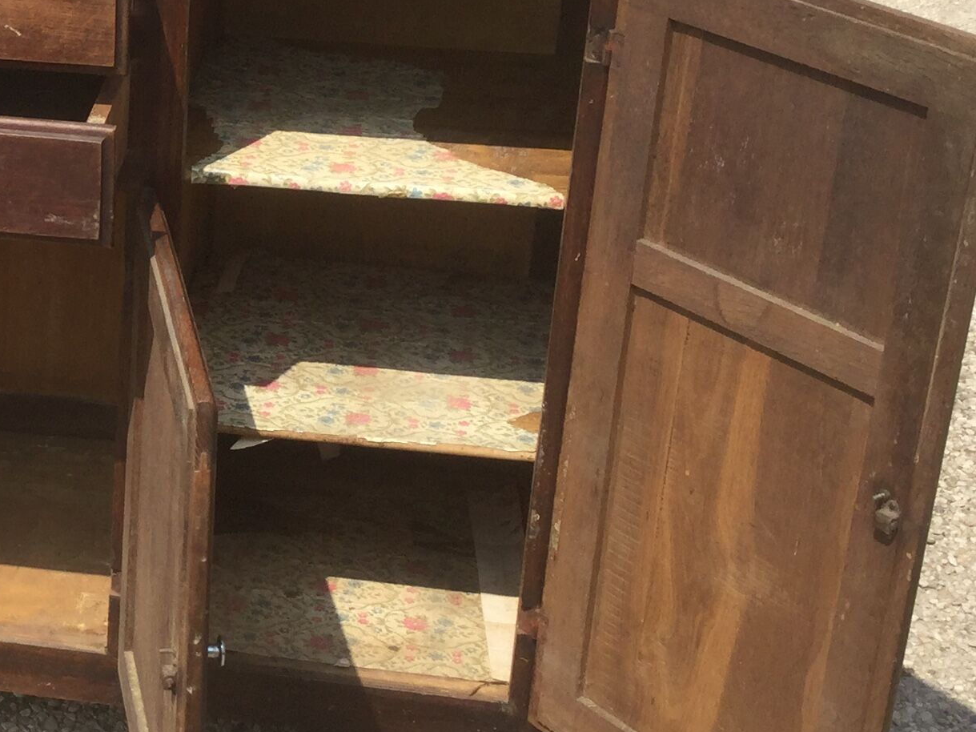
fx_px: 2340
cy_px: 242
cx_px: -35
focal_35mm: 83
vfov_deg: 17.7
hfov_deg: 22.5
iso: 25
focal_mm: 3.3
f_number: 2.4
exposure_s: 1/1253
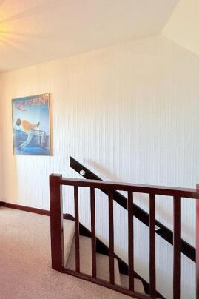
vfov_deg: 81.2
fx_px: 174
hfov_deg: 49.4
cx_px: 3
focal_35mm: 21
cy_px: 142
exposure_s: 1/100
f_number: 2.2
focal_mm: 2.22
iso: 320
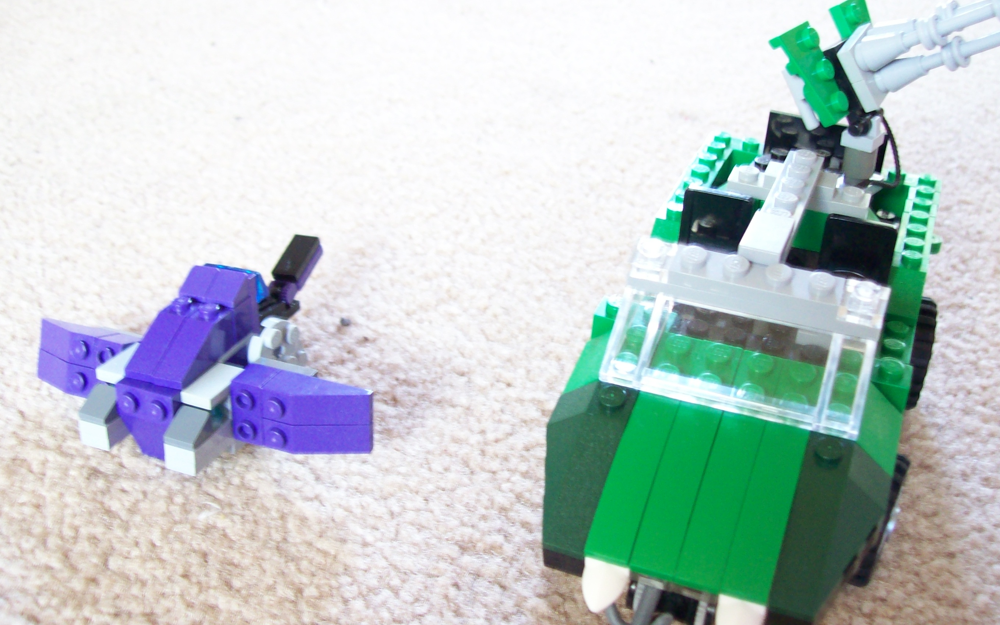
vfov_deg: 32.0
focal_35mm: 40
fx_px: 1090
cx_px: 500
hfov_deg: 49.3
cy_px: 317
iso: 170
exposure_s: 1/4
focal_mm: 6
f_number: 2.7
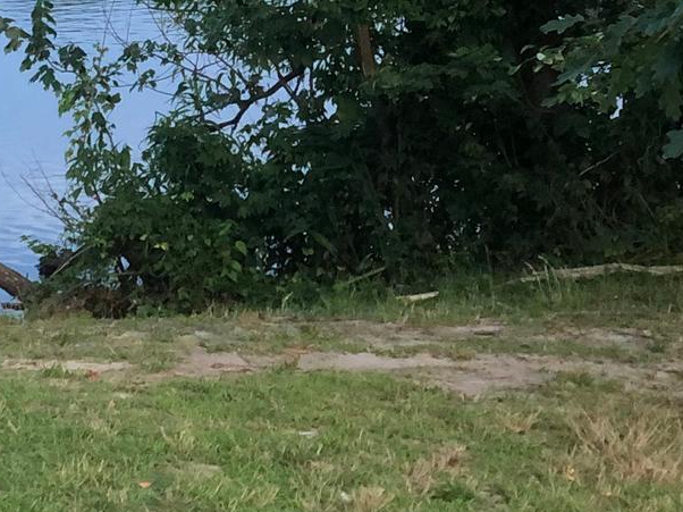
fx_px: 3491
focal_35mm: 177
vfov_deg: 8.2
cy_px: -236
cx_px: -323
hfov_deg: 10.8
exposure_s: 1/60
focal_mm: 6
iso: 100
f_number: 2.4
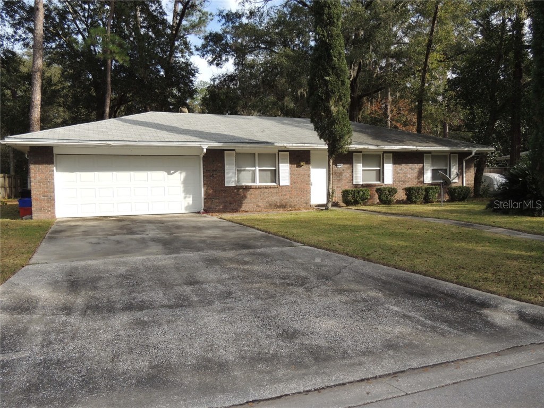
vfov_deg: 46.8
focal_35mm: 30
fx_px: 471
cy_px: 204
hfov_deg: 60.0
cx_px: 272
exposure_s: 1/640
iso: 100
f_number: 3.1
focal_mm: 5.3
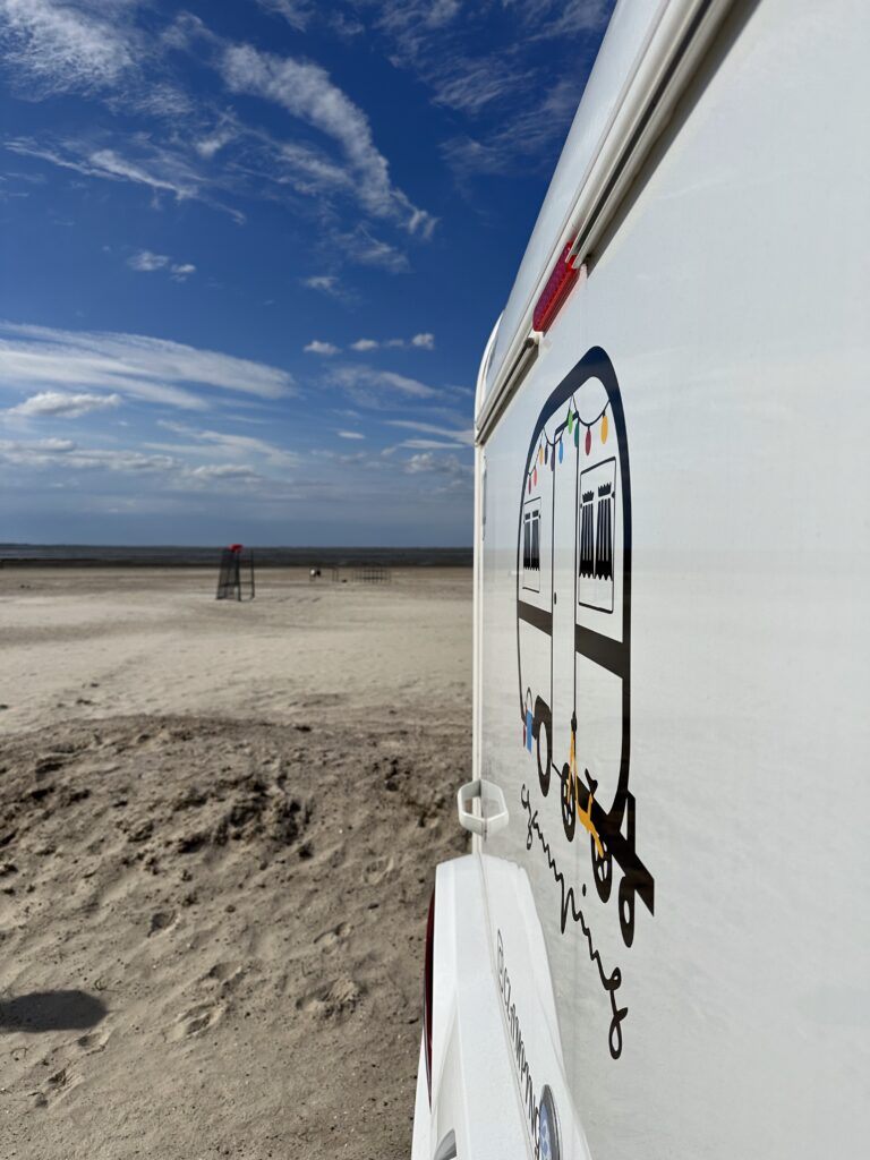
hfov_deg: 56.8
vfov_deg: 71.6
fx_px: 804
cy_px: 580
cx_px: 435
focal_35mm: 24
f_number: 1.78
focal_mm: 6.86
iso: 80
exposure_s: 1/18519
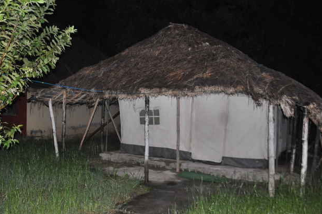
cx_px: 120
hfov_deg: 53.8
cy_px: 110
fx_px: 313
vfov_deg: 37.8
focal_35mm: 35
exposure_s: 1/60
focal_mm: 18
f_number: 3.5
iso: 800
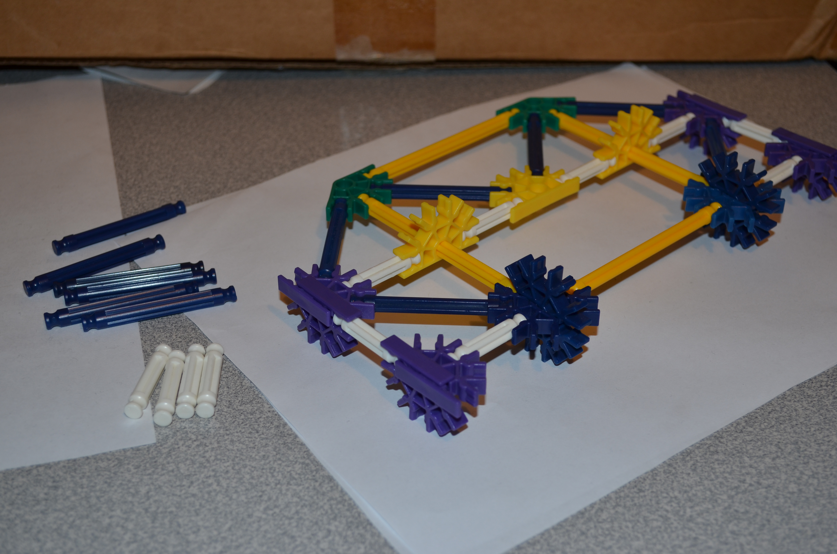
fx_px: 1218
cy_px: 277
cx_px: 418
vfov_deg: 25.6
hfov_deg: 37.9
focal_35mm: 52
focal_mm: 35
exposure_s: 1/30
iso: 200
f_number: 5.6
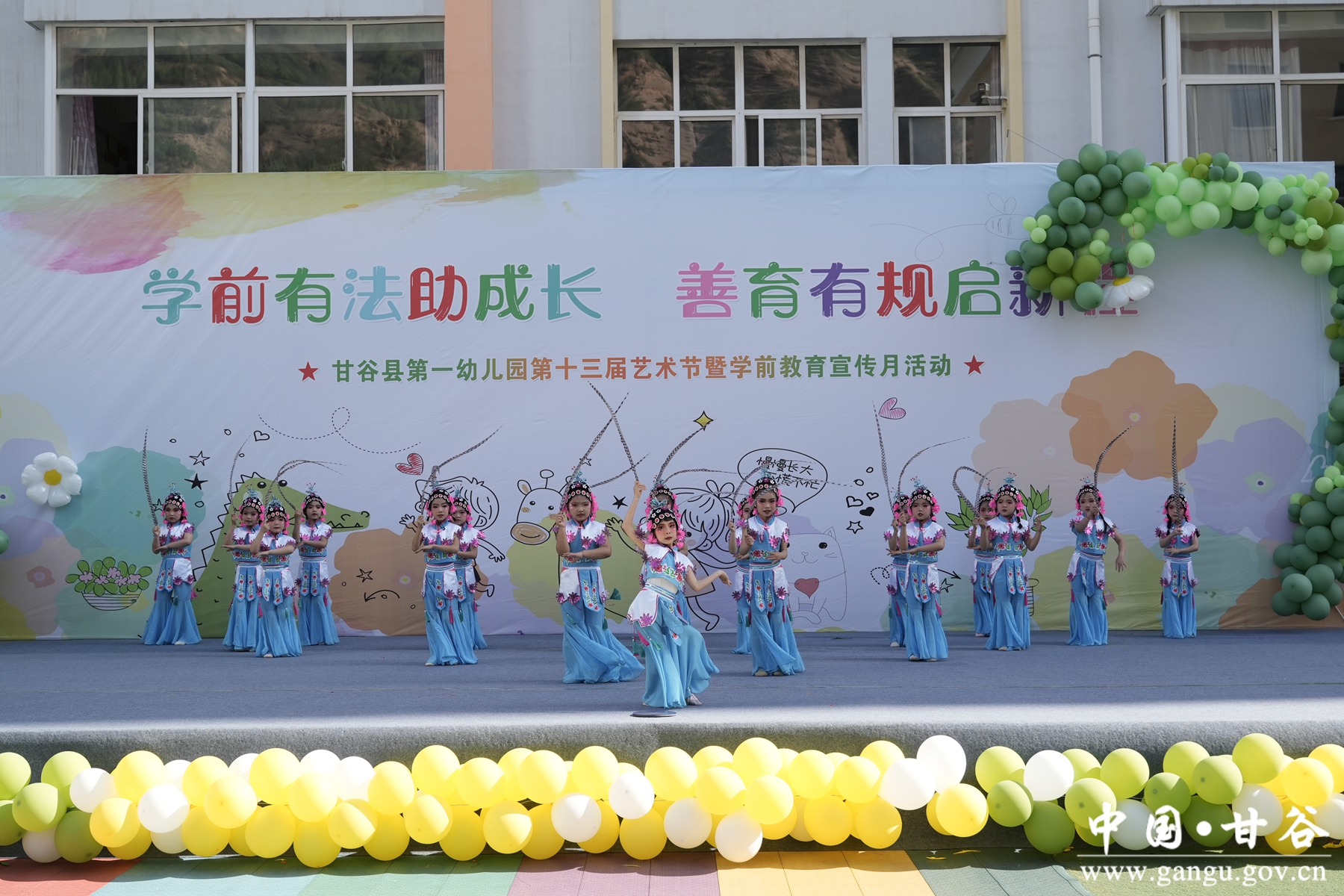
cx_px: 672
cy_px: 448
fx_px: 1531
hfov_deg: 47.4
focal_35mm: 41
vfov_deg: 32.6
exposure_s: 1/400
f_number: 5
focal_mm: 41
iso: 200
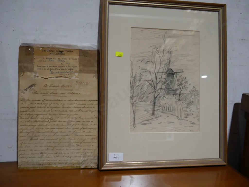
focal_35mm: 32
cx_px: 124
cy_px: 94
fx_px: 230
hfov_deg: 56.8
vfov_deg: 44.2
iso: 200
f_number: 3.6
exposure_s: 1/60
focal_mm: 16
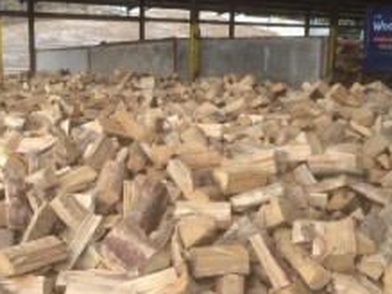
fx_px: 600
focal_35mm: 53
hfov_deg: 36.0
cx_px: 152
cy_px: 151
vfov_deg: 27.5
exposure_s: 1/287
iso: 32
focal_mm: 4.15
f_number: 2.2
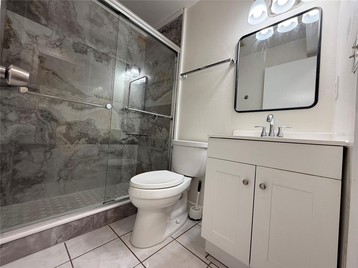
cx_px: 179
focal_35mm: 14
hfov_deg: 102.1
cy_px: 134
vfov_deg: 85.7
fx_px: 145
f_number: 2.2
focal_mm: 2.22
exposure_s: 1/120
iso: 160
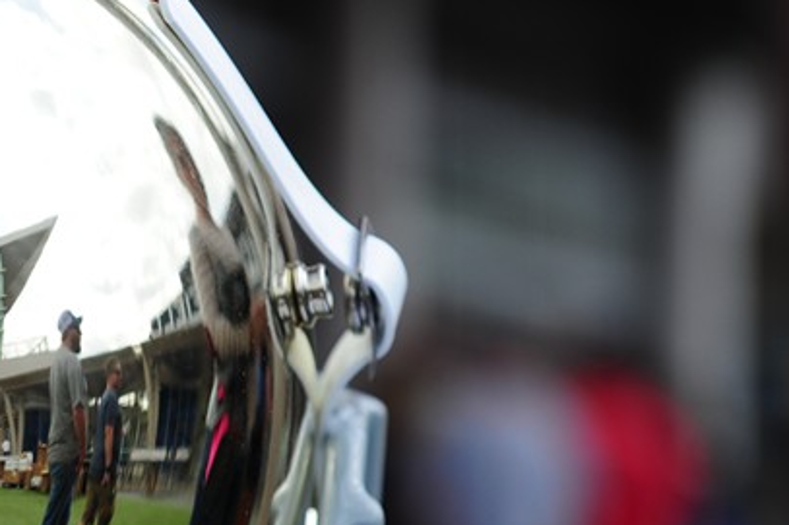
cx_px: 120
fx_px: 3768
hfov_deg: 11.9
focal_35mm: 172
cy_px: 390
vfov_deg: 8.0
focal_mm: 70
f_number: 4
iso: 400
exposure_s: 1/2500
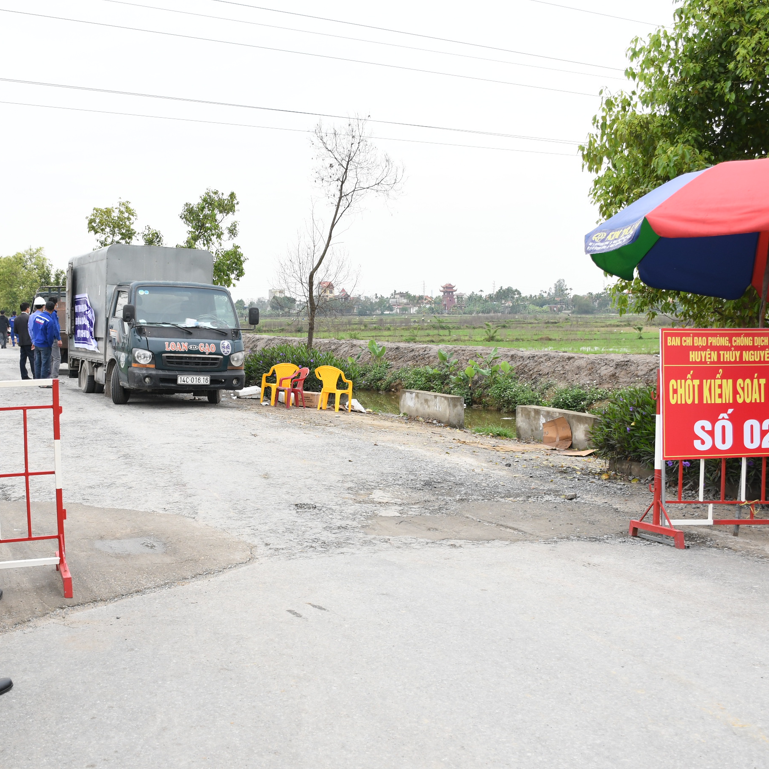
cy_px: 379
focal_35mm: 43
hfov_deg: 39.0
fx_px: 1081
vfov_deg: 39.2
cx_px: 307
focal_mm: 22
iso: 250
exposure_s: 1/200
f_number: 5.6
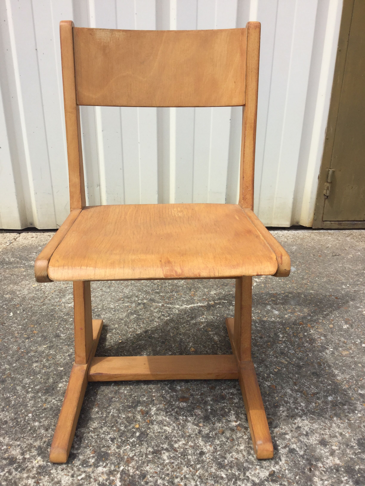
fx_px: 436
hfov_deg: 45.4
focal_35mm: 31
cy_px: 243
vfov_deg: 58.4
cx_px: 182
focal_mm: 3.3
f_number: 2.4
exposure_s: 1/1058
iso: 25
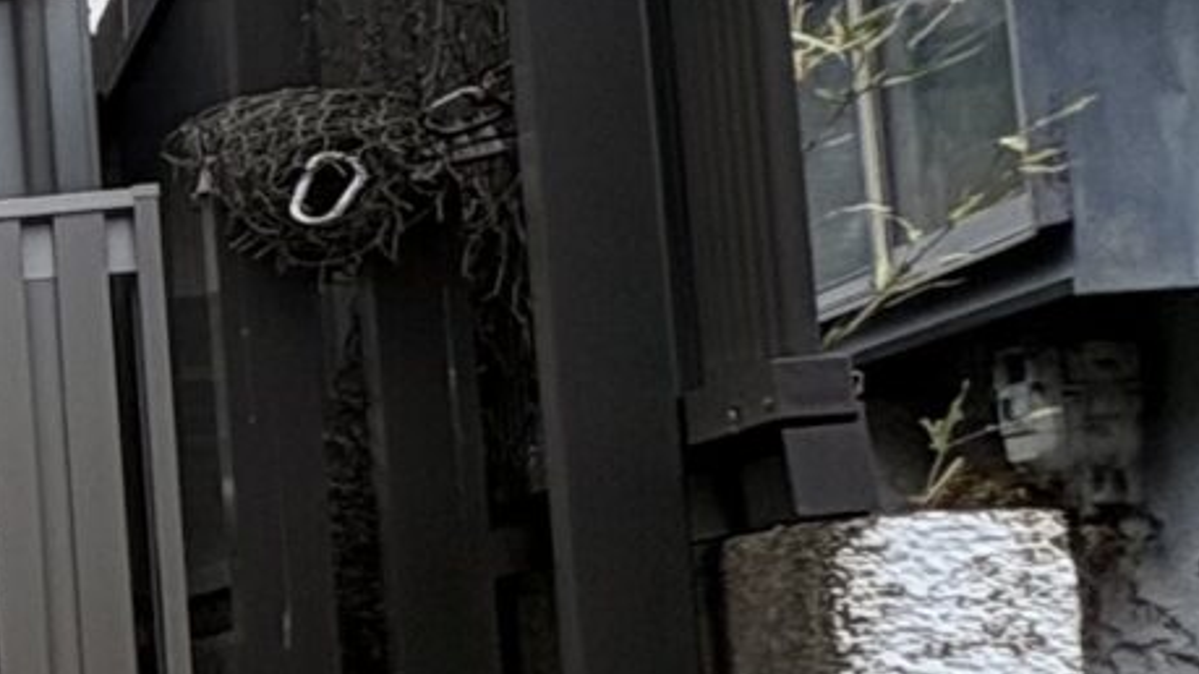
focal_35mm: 85
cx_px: -2019
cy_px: 528
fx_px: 2702
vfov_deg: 14.1
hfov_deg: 13.2
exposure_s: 1/582
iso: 64
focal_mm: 2.22
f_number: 2.2
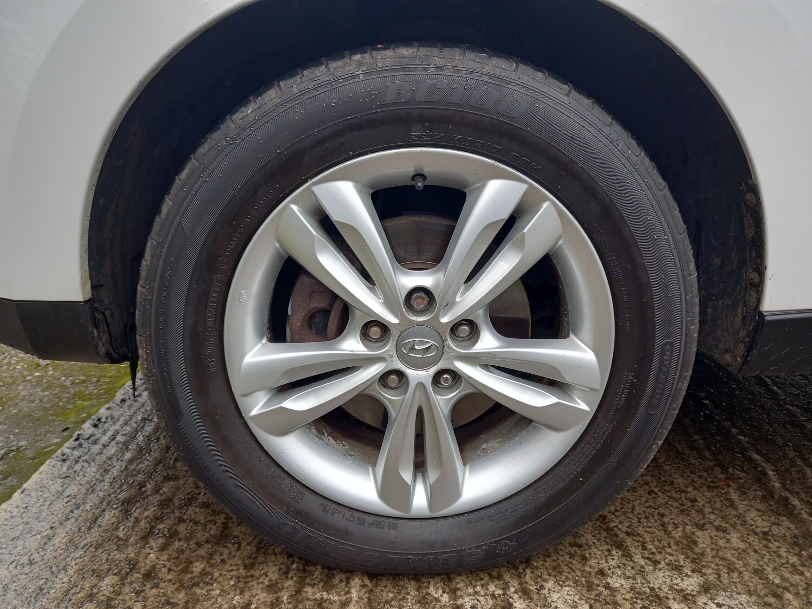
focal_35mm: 25
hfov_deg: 69.4
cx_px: 406
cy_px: 304
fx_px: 586
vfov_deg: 54.9
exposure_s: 1/60
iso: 50
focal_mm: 4.6
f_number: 2
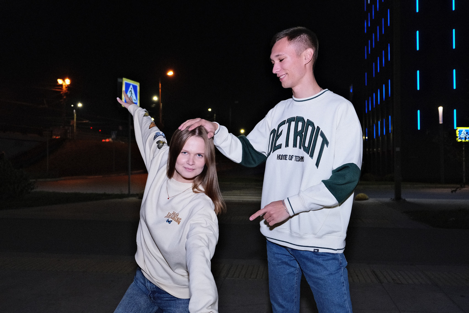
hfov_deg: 57.2
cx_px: 234
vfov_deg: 40.0
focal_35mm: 33
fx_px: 430
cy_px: 156
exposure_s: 1/125
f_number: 3.2
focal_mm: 22.3
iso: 2500
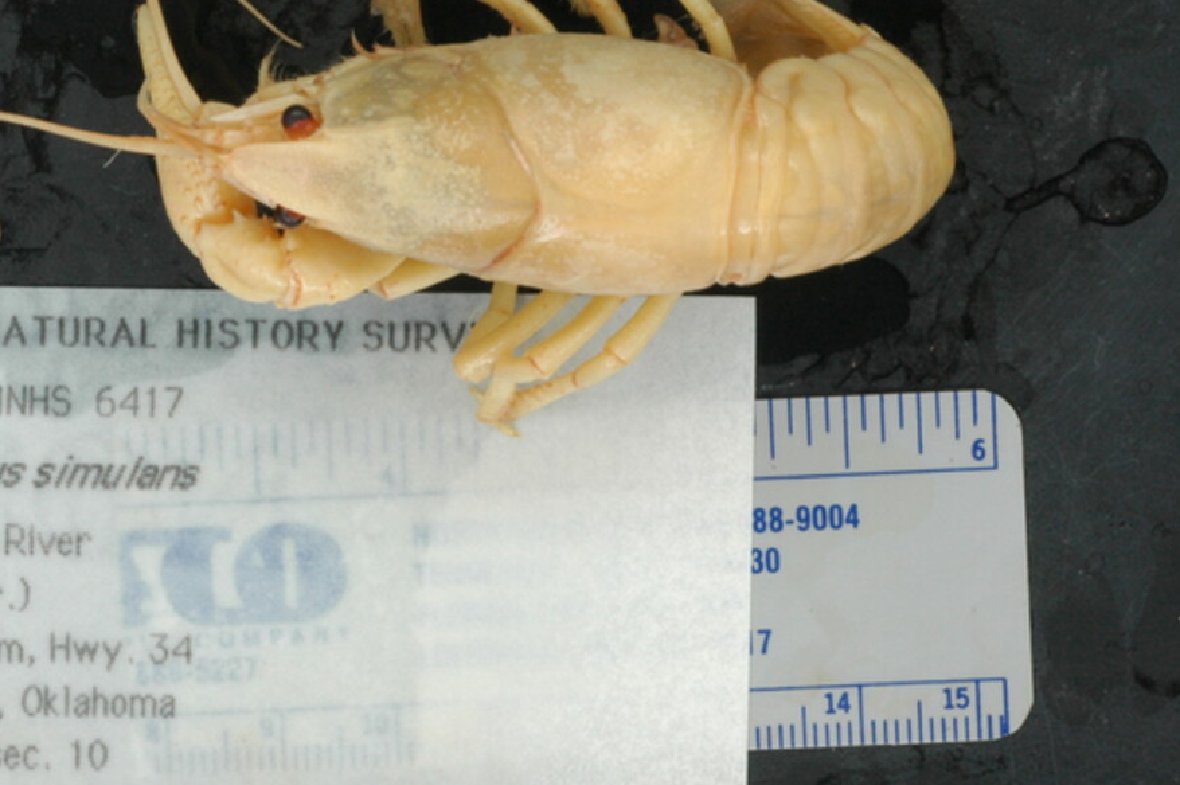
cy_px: 414
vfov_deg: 11.1
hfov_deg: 16.6
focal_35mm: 123
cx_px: 433
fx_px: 4029
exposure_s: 1/1.6
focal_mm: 60
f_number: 36
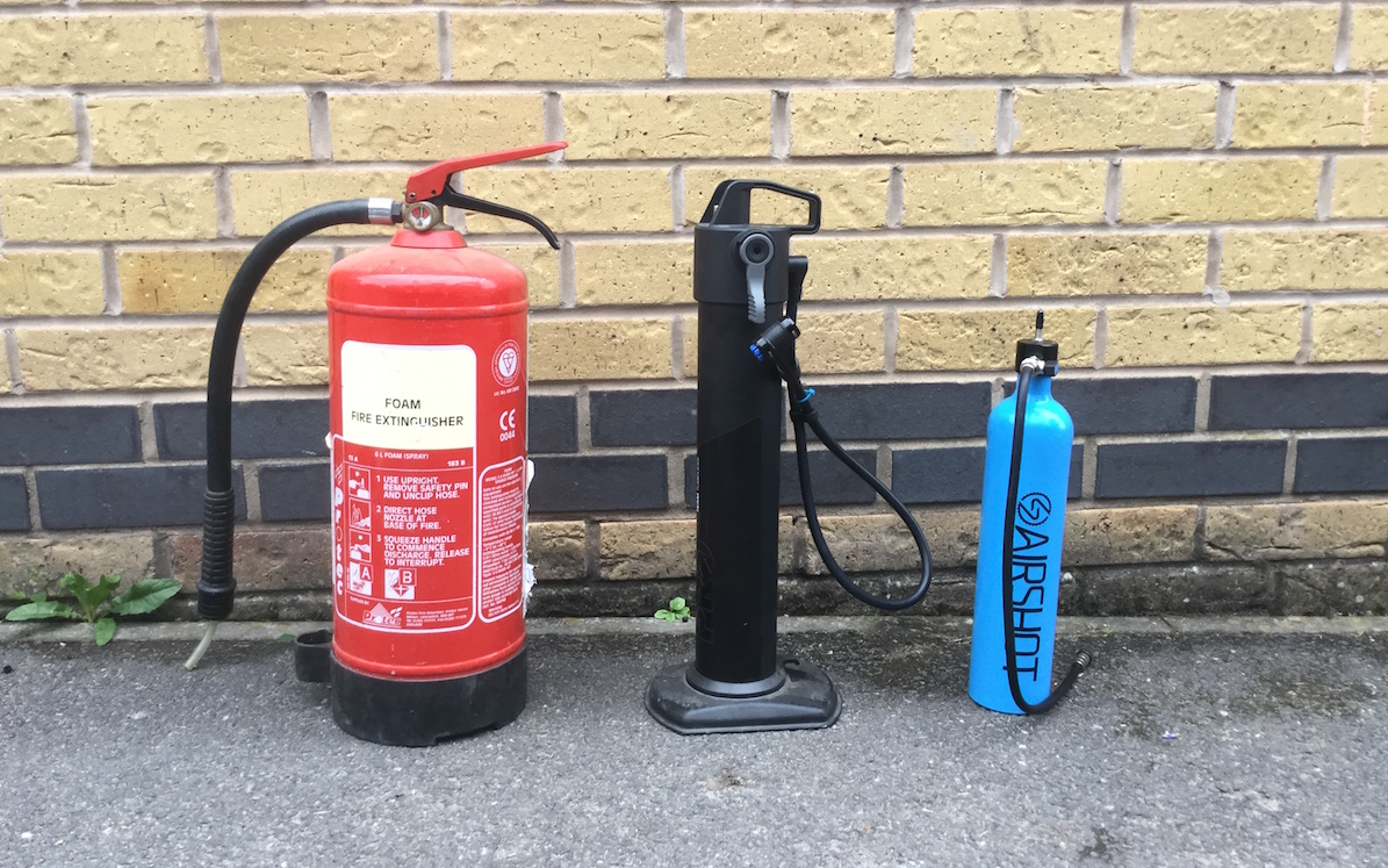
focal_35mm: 33
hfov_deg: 58.1
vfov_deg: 38.3
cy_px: 388
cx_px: 695
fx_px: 1248
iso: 25
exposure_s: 1/33
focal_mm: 3.3
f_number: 2.4
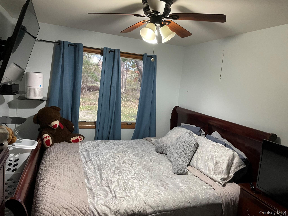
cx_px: 144
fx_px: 216
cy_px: 108
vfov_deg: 53.1
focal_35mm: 26
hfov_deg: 67.3
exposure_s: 1/40
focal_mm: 4.2
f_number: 1.6
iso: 500
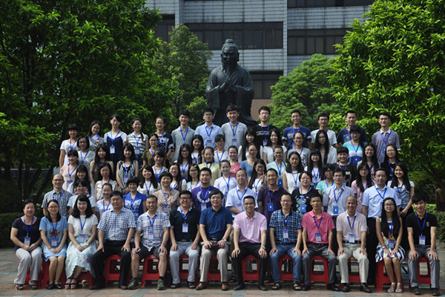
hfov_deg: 31.9
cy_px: 148
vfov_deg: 21.6
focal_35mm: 63
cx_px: 222
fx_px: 779
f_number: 4.8
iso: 320
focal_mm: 42
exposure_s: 1/2000
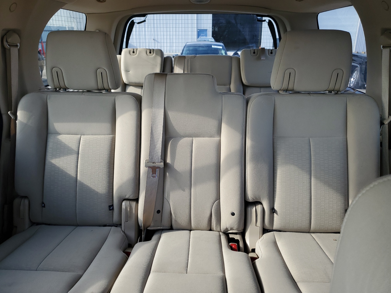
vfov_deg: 53.1
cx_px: 196
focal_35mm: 26
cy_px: 146
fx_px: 294
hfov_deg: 67.3
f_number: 1.5
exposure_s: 1/120
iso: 52
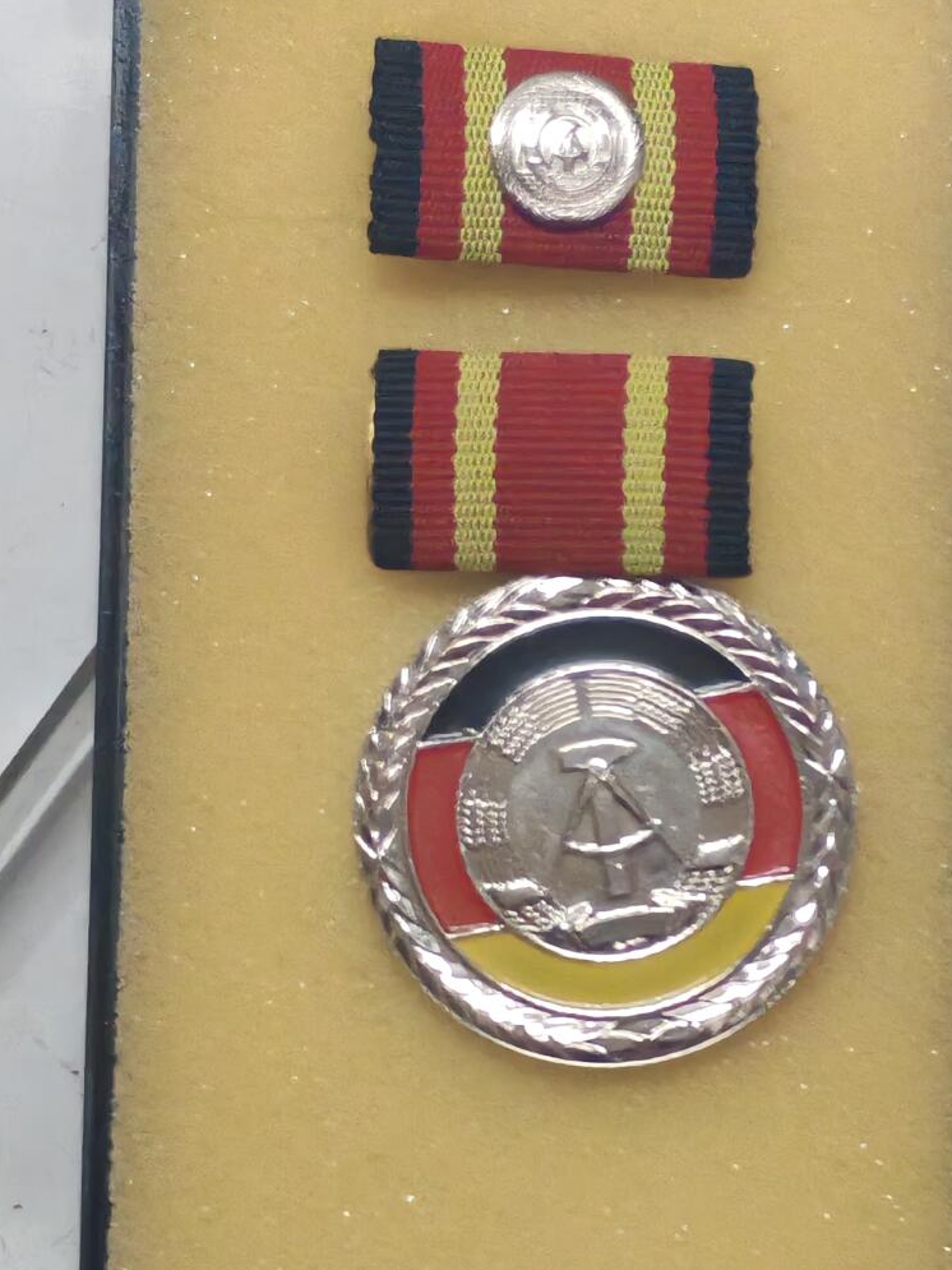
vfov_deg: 16.0
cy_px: 731
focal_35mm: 123
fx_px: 4511
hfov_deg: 12.0
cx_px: 556
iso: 800
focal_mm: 5.52
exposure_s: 1/33
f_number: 1.95
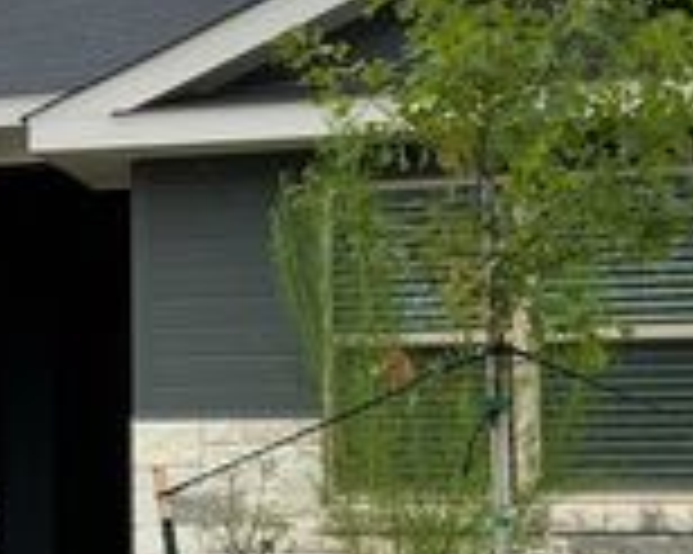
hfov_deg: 20.1
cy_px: 385
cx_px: -18
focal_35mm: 92
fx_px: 1886
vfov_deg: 16.6
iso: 16
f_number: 1.8
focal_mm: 3
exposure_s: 1/419
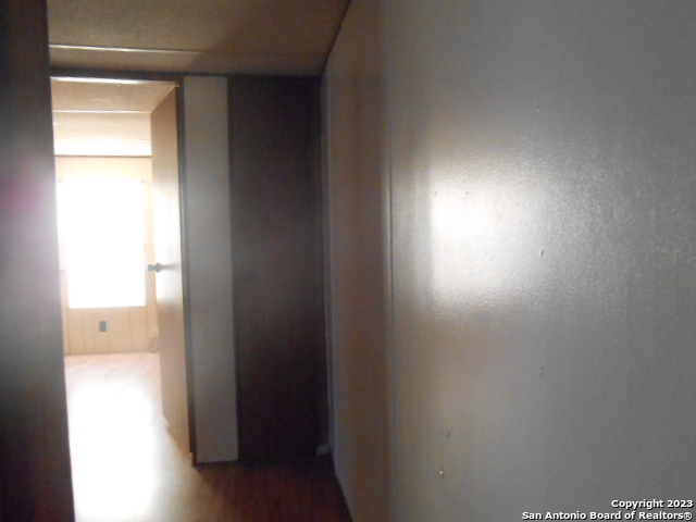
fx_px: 523
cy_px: 261
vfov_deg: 53.1
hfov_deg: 67.3
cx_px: 348
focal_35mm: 26
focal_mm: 4.6
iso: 800
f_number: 3.5
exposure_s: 1/20
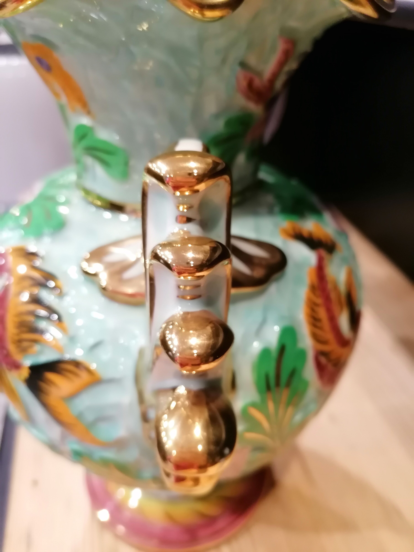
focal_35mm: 27
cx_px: 207
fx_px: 431
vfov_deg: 65.3
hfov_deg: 51.4
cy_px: 276
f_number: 1.8
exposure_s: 1/20
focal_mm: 4.75
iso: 500
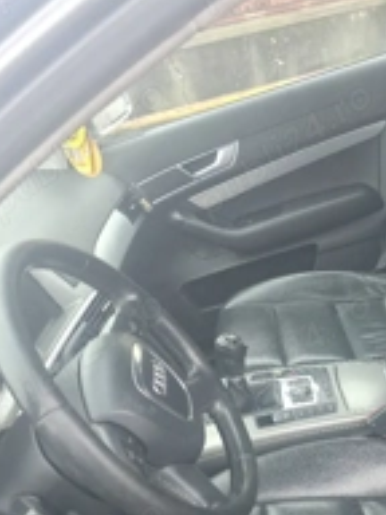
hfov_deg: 29.2
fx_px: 714
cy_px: 392
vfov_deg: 38.5
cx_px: 338
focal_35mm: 48
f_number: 1.7
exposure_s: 1/182
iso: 125
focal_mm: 6.3
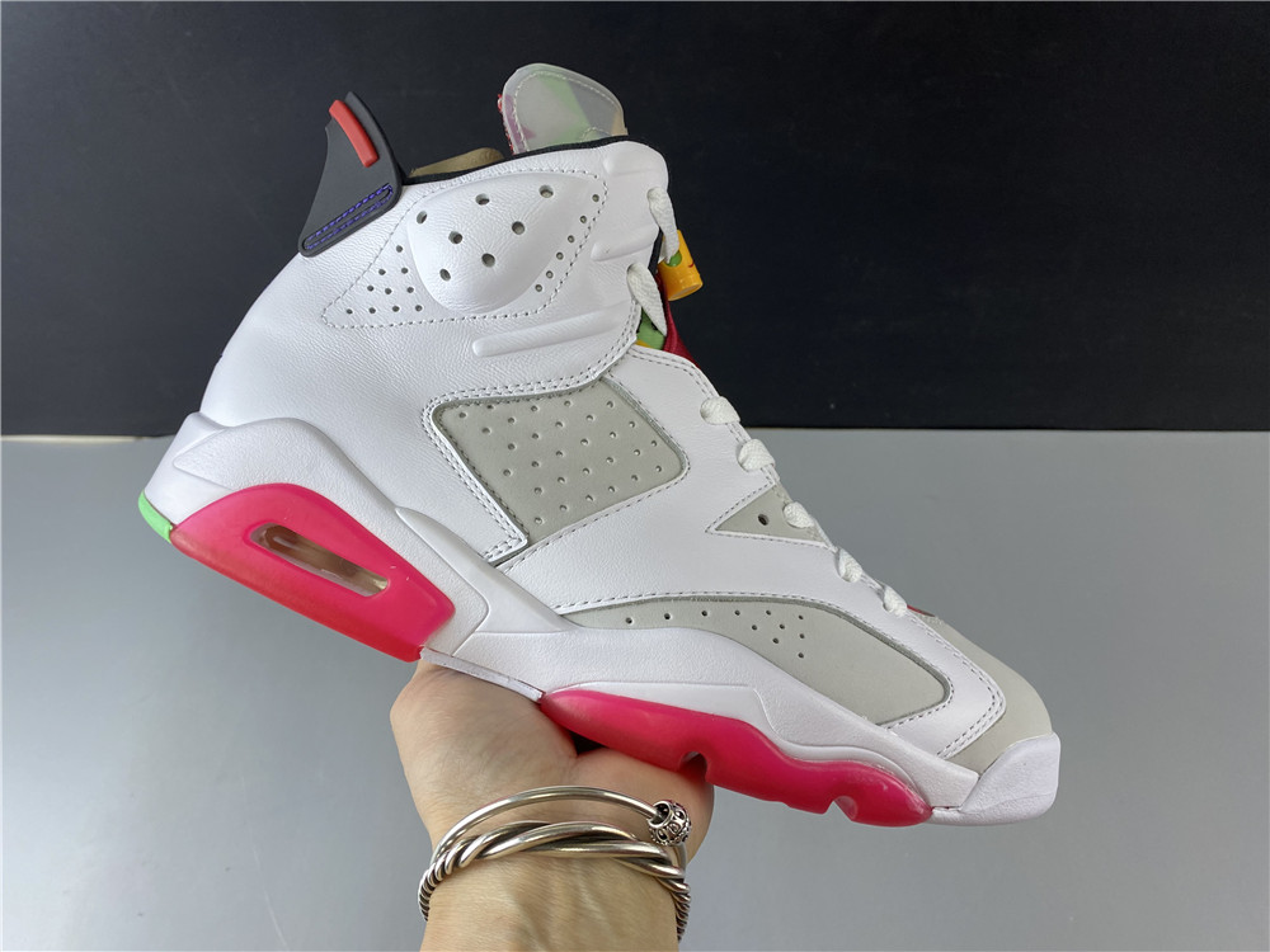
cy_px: 476
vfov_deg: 53.1
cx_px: 635
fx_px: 954
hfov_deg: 67.3
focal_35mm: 26
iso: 64
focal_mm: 4.25
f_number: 1.8
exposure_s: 1/100
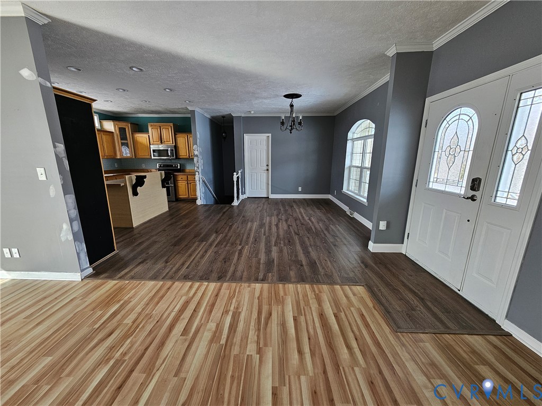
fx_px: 204
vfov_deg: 89.9
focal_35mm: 13
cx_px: 271
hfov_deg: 106.2
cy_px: 203
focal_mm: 1.74
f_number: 2.2
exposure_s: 1/60
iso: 40
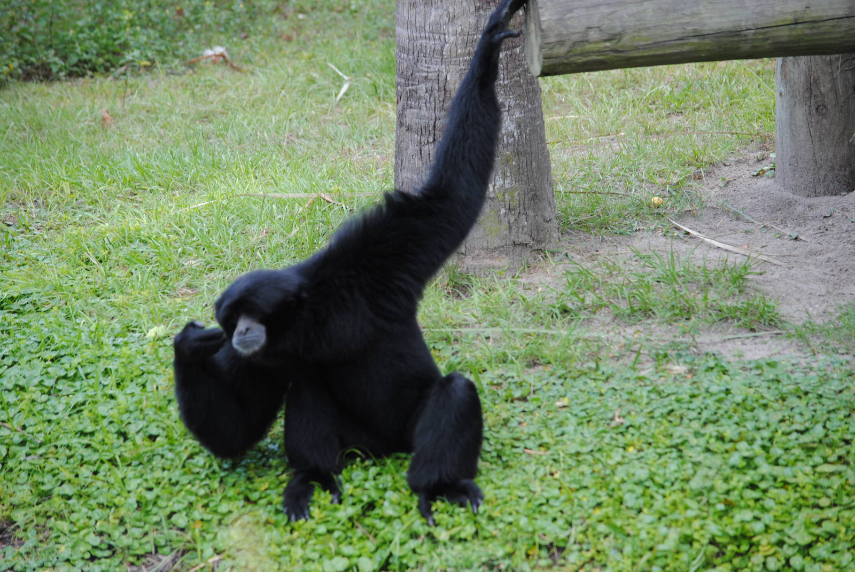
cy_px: 286
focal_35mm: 195
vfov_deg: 7.1
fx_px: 4637
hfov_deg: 10.5
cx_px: 428
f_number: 4.8
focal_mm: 130
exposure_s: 1/125
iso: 200
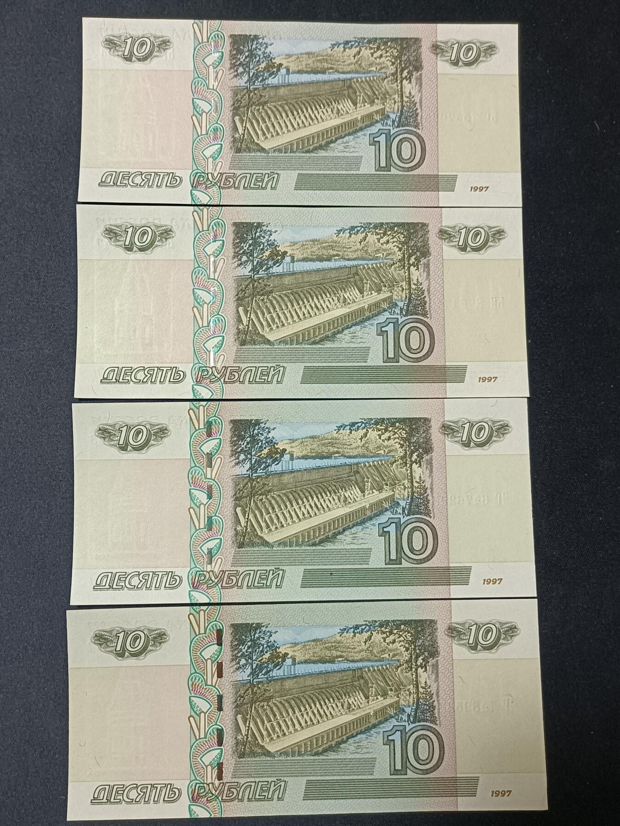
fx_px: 812
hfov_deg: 41.8
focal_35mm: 34
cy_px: 413
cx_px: 310
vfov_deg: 54.0
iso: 1153
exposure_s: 1/33.3
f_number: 1.8
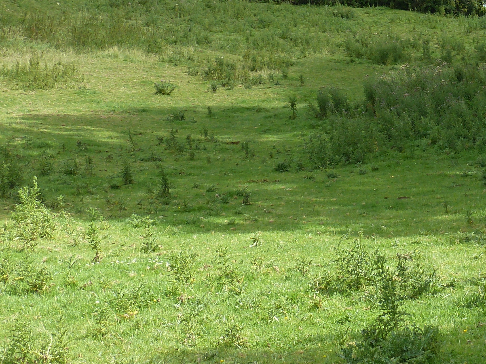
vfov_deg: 14.8
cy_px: -30
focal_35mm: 98
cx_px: 521
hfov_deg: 19.3
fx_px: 1376
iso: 80
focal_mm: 6.9
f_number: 4
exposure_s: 1/200
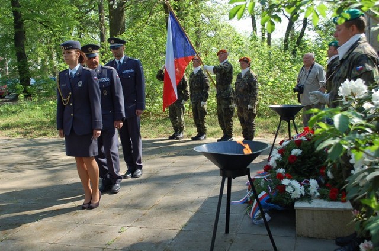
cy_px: 126
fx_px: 441
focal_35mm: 42
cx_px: 190
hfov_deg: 46.5
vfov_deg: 31.8
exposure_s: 1/125
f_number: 5.6
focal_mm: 28
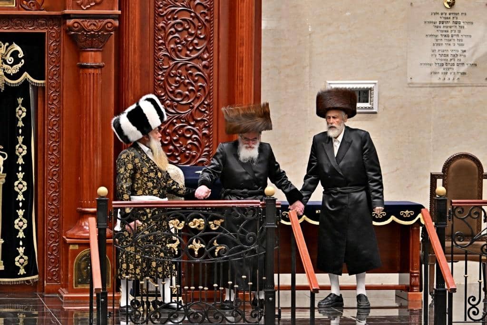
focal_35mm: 180
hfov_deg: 11.4
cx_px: 244
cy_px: 162
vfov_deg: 7.6
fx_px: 2435
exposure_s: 1/400
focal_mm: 120
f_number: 2.8
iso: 500
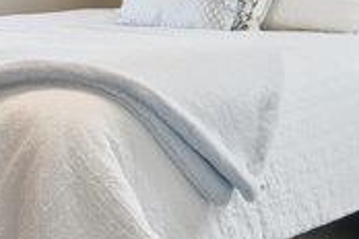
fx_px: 917
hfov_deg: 21.0
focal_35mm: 92
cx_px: -37
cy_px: -65
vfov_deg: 14.3
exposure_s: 1/10
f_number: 5.6
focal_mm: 16
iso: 500
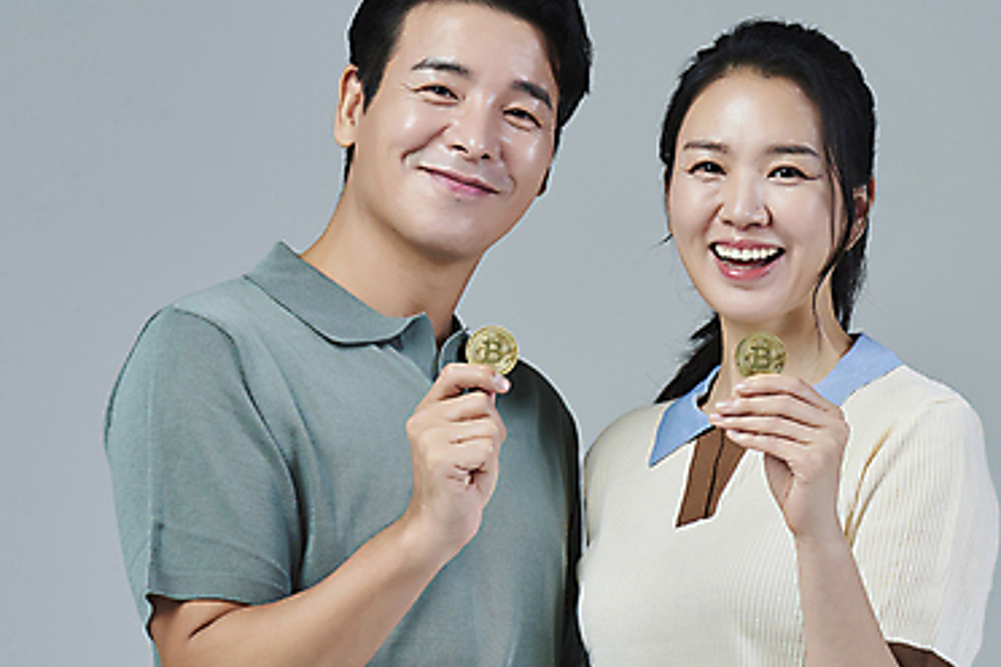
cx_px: 592
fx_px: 6061
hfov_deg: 9.4
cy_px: 355
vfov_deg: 6.3
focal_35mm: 218
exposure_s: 1/125
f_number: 14
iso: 100
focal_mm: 135
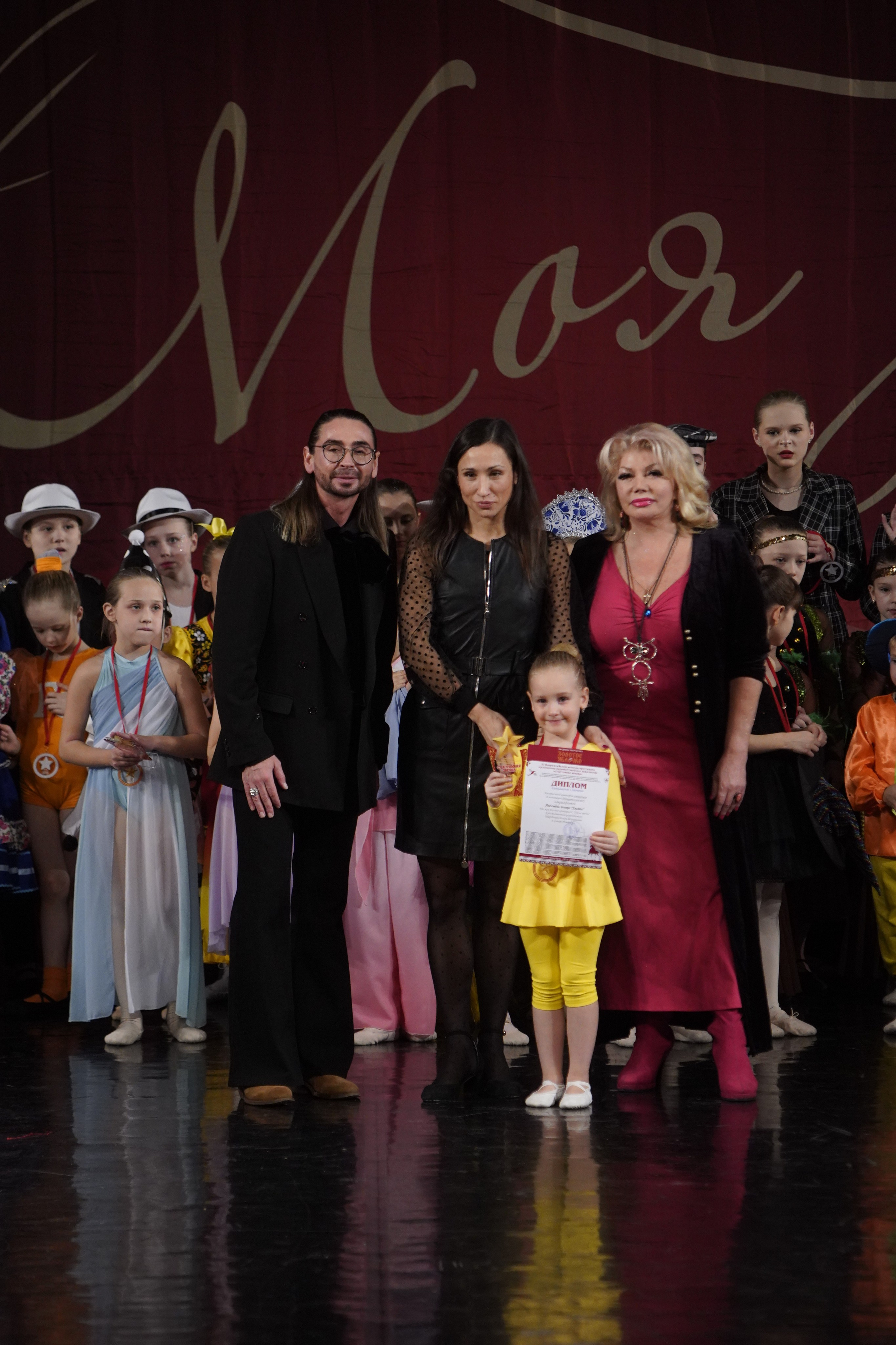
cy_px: 672
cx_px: 448
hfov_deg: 5.6
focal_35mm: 247
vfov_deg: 8.3
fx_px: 9221
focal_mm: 165
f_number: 2.8
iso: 1600
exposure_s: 1/500
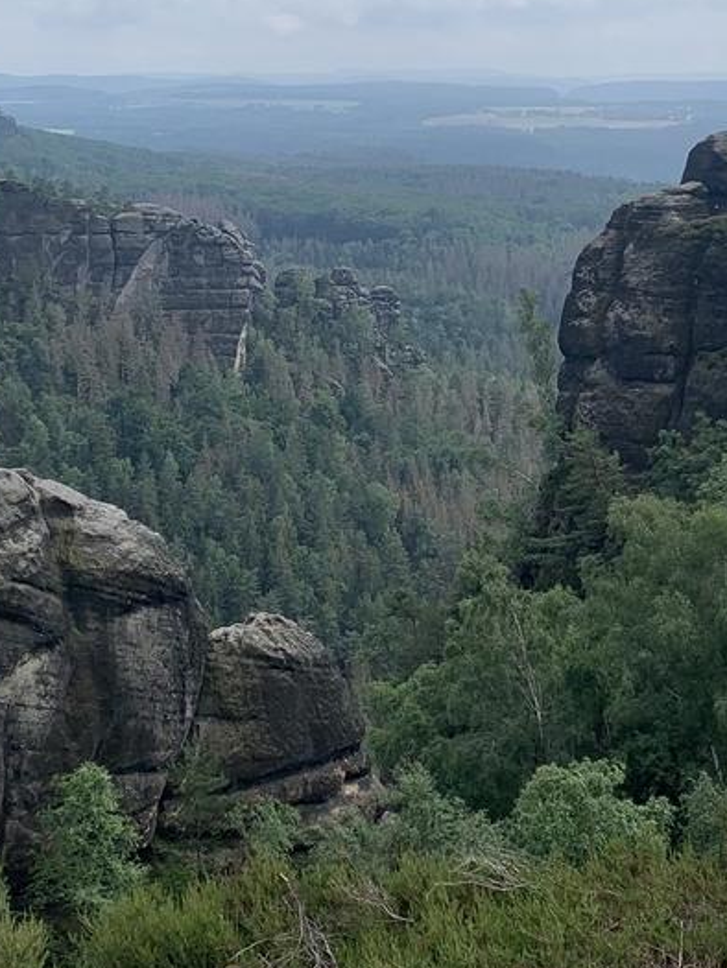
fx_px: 1847
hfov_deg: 22.2
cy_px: 360
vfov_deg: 29.3
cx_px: 277
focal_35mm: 66
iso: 25
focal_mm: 4.25
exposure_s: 1/2833
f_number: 1.8
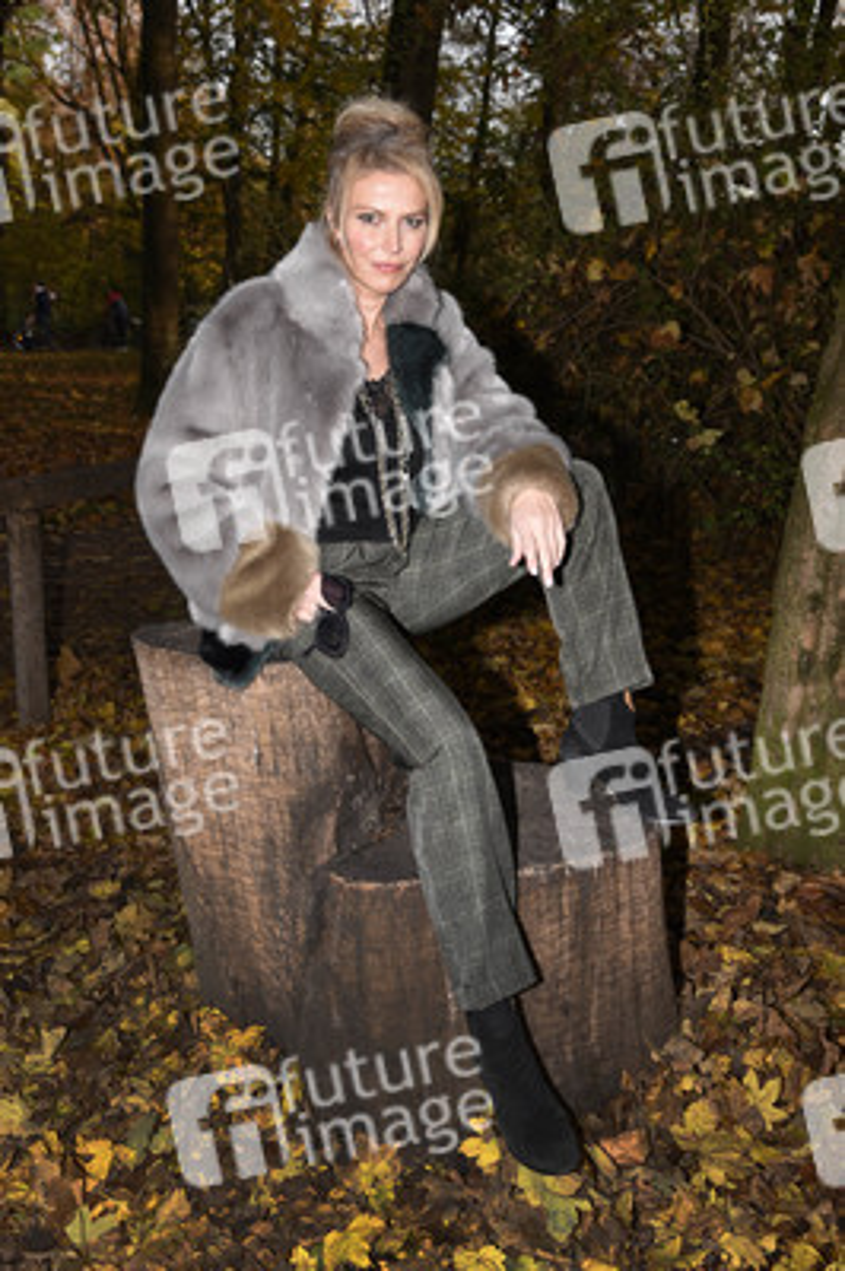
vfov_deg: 50.7
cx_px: 422
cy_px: 636
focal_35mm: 38
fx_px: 1340
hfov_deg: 35.0
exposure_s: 1/125
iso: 160
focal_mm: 38
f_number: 6.3
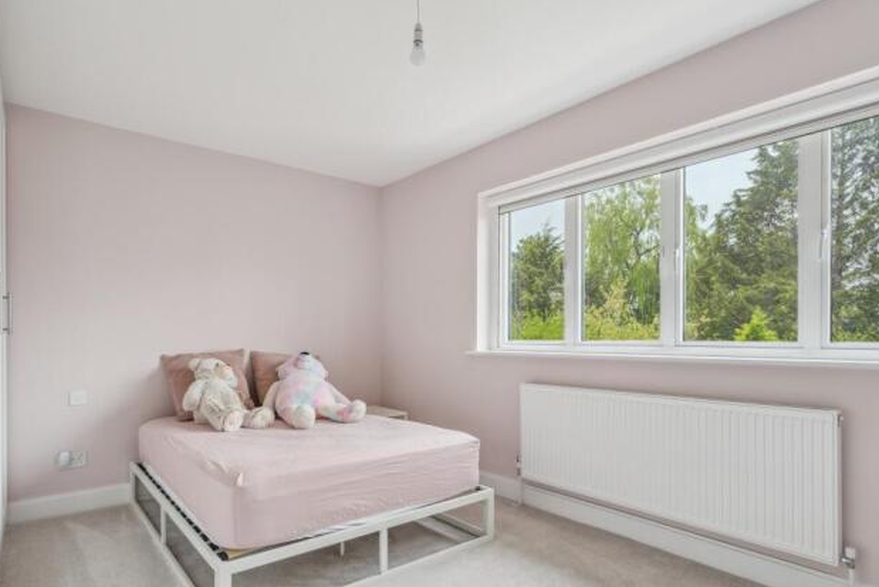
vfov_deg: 67.4
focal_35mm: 18
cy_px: 306
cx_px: 422
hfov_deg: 89.9
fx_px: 440
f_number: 11
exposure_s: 1/30
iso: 320
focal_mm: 17
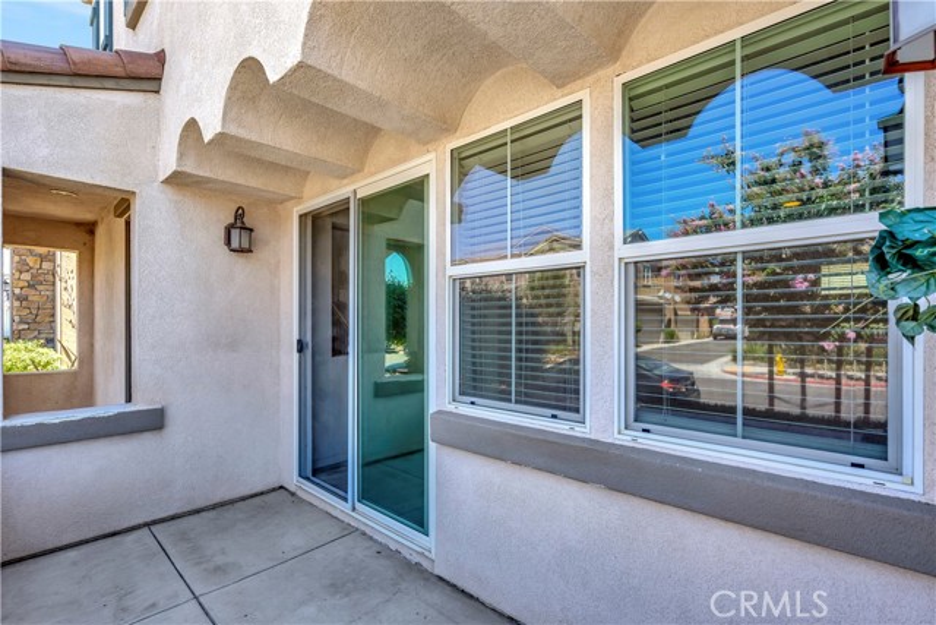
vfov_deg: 73.8
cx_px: 468
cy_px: 312
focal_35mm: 16
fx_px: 416
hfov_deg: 96.7
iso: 100
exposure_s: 1/80
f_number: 5.6
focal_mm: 16
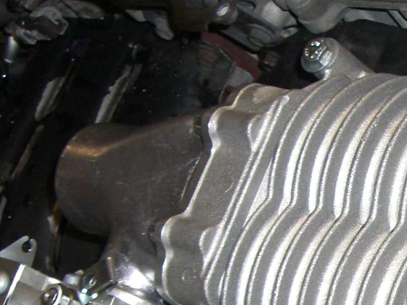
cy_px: 403
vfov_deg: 13.2
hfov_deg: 17.5
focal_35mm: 108
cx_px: 470
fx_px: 1270
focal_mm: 6.2
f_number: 2.7
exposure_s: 1/60
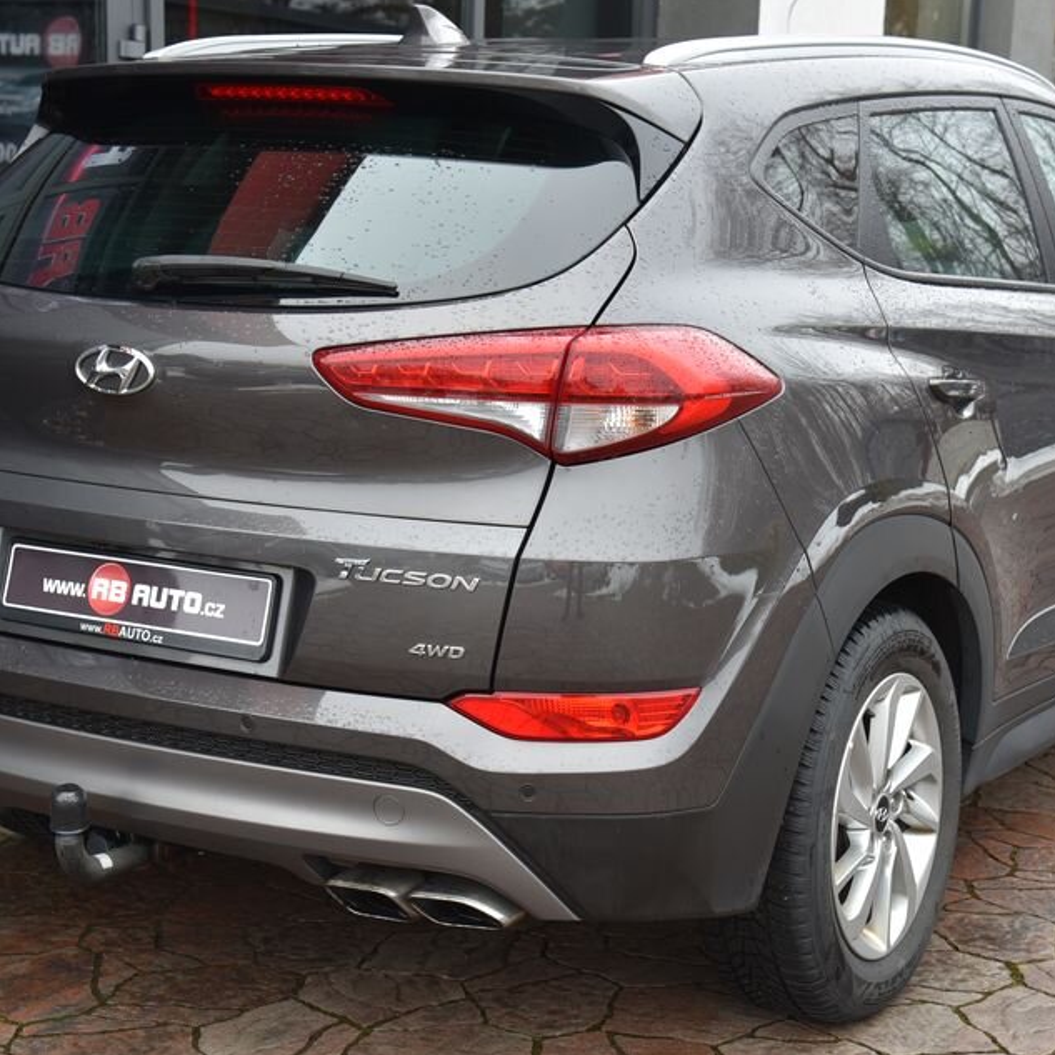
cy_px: 510
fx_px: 2276
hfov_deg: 26.1
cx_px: 532
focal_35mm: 66
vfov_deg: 26.1
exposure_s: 1/160
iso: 500
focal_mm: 48
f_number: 6.3
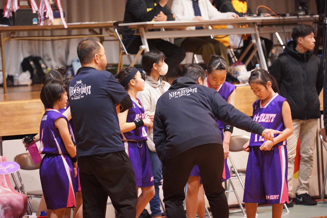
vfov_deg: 6.9
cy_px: 109
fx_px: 1817
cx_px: 164
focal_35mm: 200
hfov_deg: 10.3
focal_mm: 200
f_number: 4
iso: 12800
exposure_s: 1/250
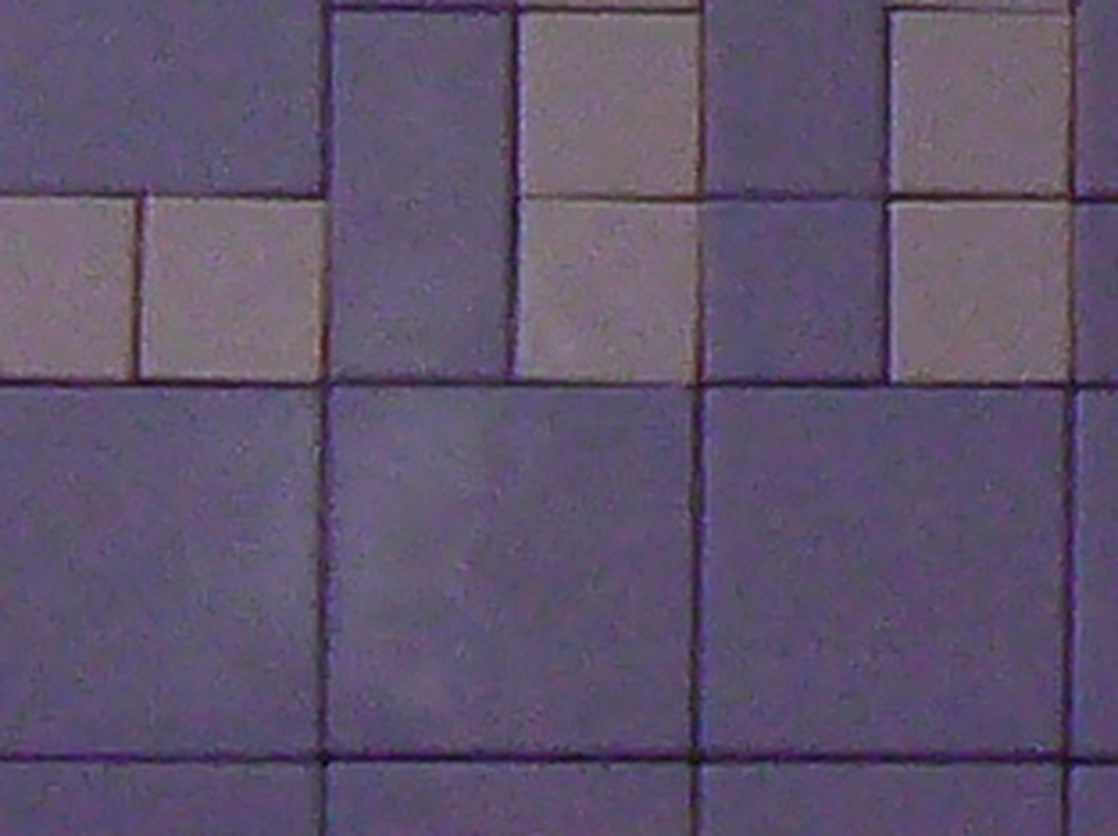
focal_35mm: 317
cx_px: -129
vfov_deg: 4.7
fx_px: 10226
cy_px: -129
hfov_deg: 6.2
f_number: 2.8
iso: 200
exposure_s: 1/30
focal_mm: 6
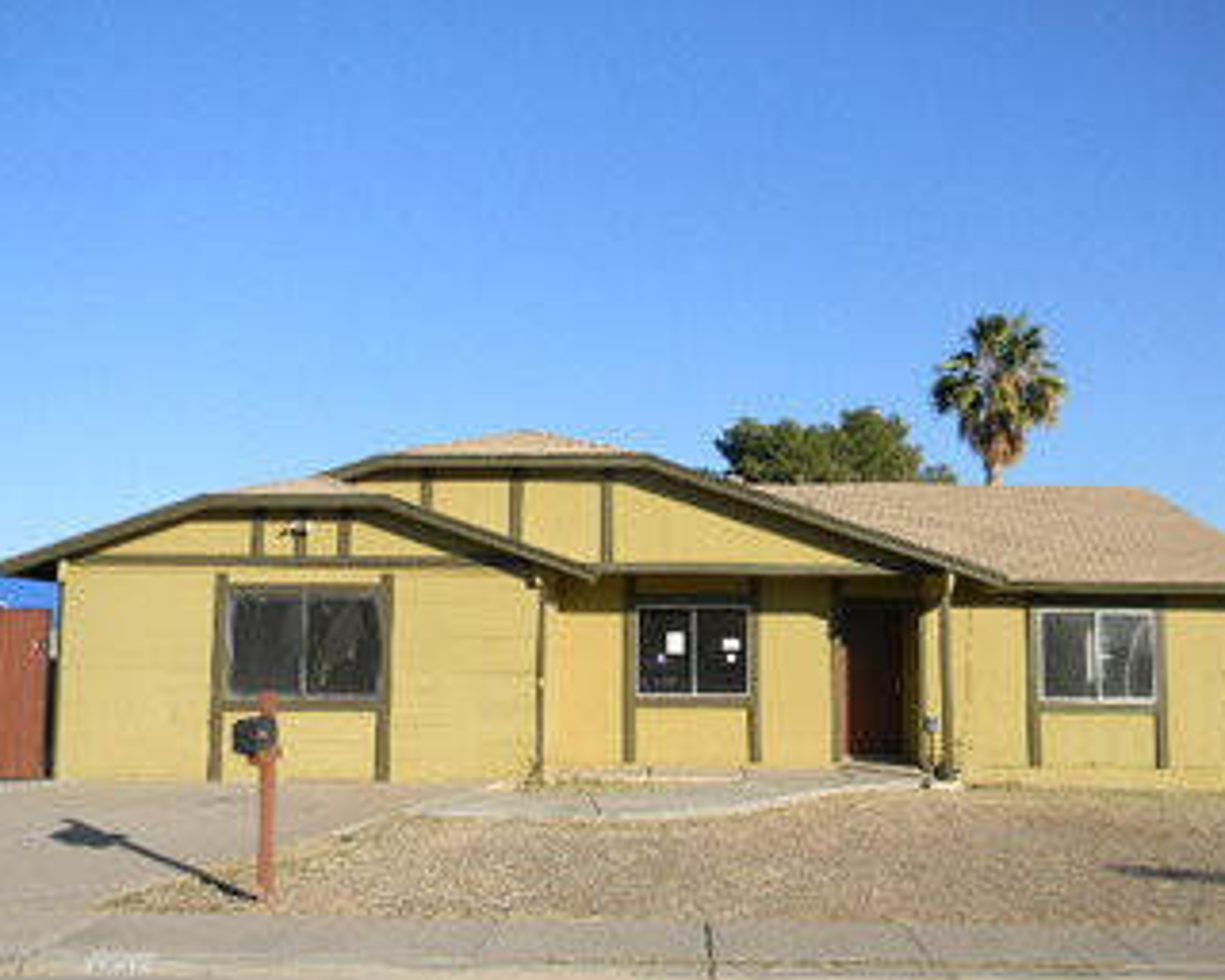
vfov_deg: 39.2
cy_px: 494
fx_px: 1378
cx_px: 655
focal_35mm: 38
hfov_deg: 47.9
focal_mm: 6.4
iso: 112
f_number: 7.4
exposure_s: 1/252
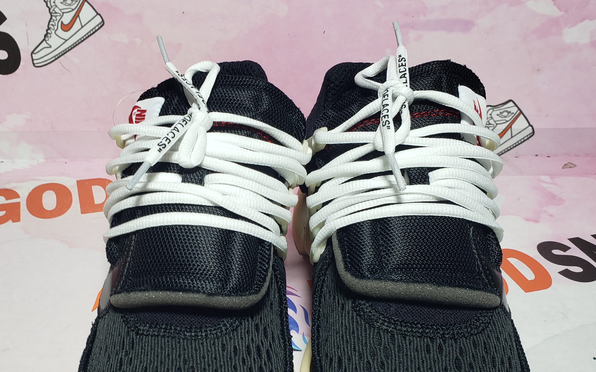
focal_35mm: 39
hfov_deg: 50.1
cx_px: 246
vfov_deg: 32.2
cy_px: 279
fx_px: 634
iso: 50
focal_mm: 4.3
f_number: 2.4
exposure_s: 1/157
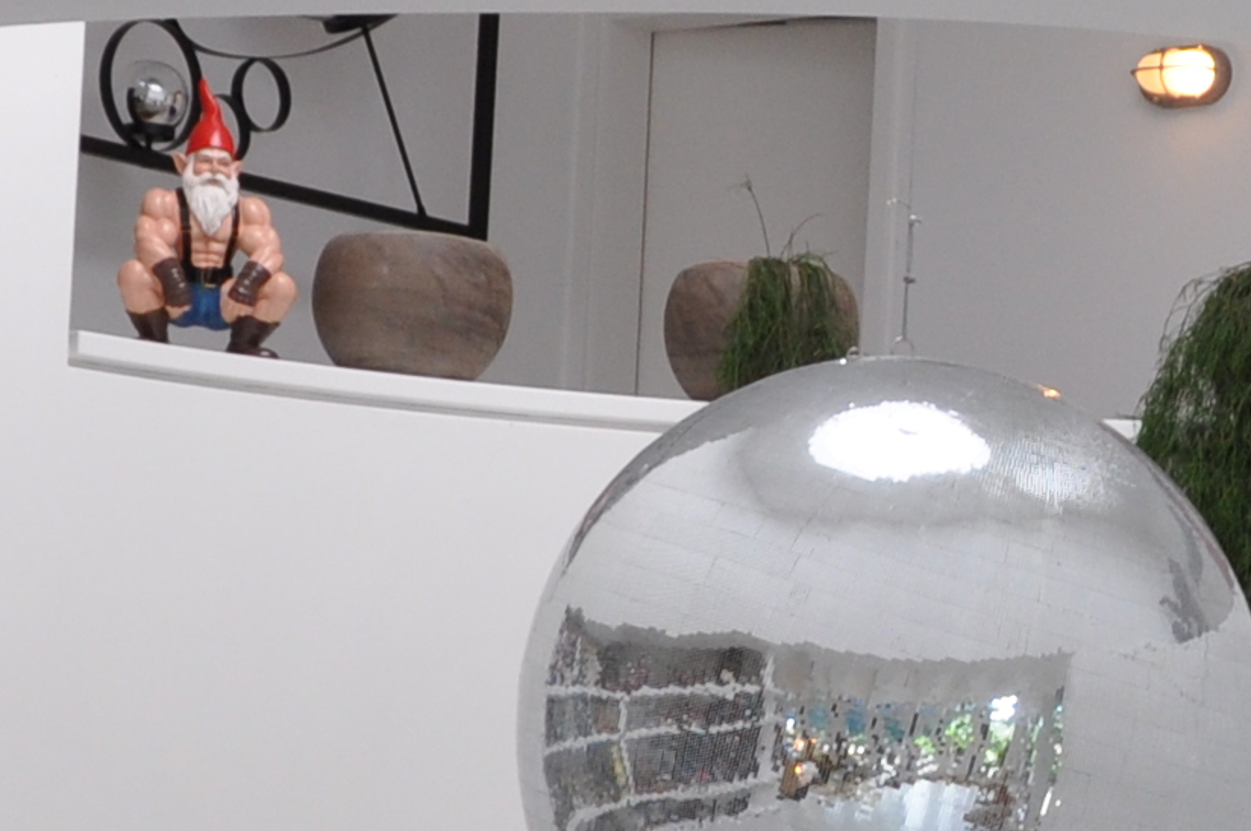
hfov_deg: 13.0
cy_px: 936
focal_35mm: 156
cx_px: 1289
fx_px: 5415
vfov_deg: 8.7
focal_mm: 20
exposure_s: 1/100
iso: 400
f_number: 5
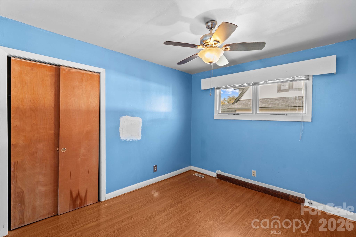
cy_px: 118
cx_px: 178
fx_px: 158
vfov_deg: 73.7
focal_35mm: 16
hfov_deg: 96.7
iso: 100
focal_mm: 16
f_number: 8
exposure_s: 1
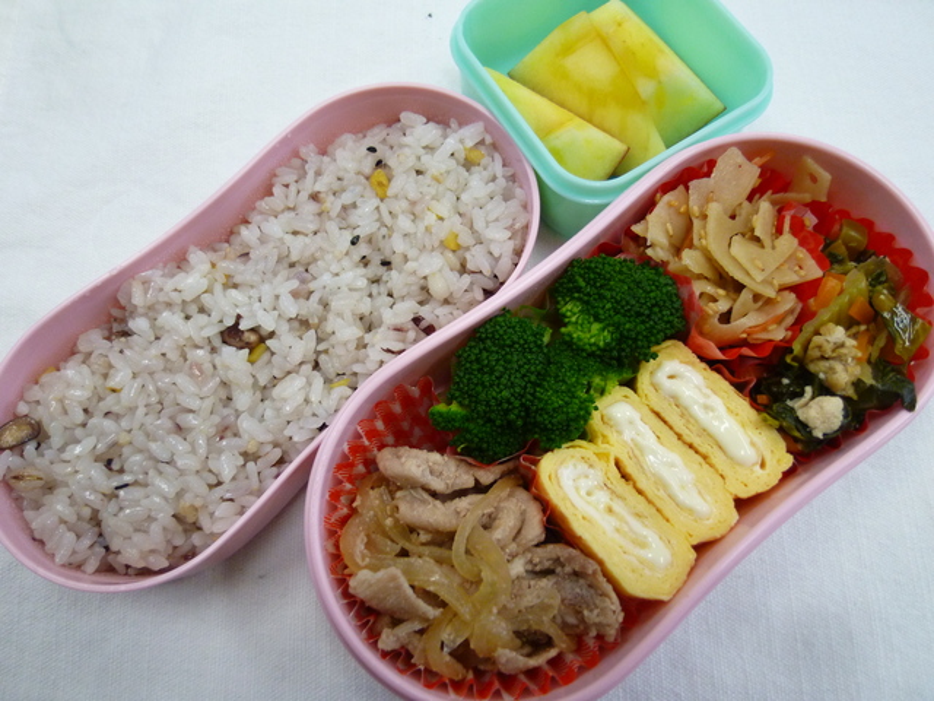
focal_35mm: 24
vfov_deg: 56.8
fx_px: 648
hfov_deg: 71.6
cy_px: 350
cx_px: 467
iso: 200
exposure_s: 1/60
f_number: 2.2
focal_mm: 4.3
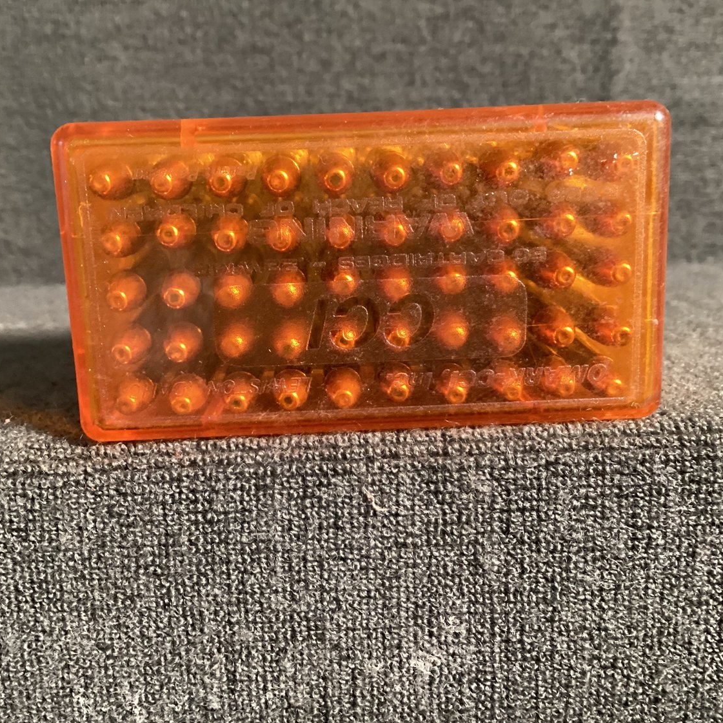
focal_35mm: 37
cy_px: 362
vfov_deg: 44.9
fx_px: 874
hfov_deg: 44.9
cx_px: 345
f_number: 2.4
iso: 320
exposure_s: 1/40
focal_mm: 3.3
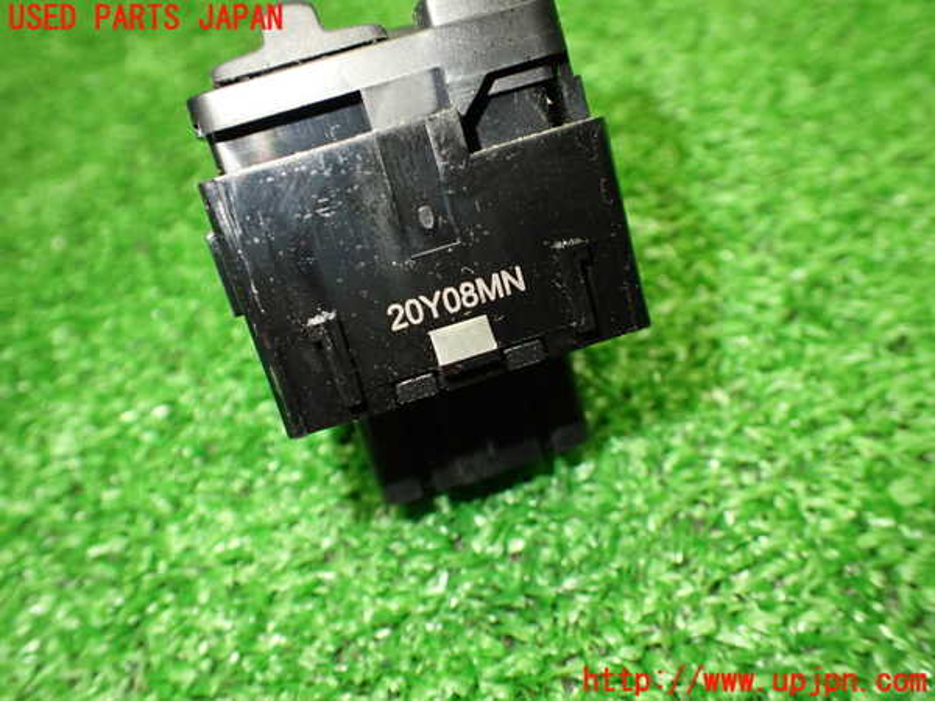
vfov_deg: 46.8
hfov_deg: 60.0
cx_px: 468
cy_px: 350
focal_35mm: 30
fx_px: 810
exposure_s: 1/125
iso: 800
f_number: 2.3
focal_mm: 5.4
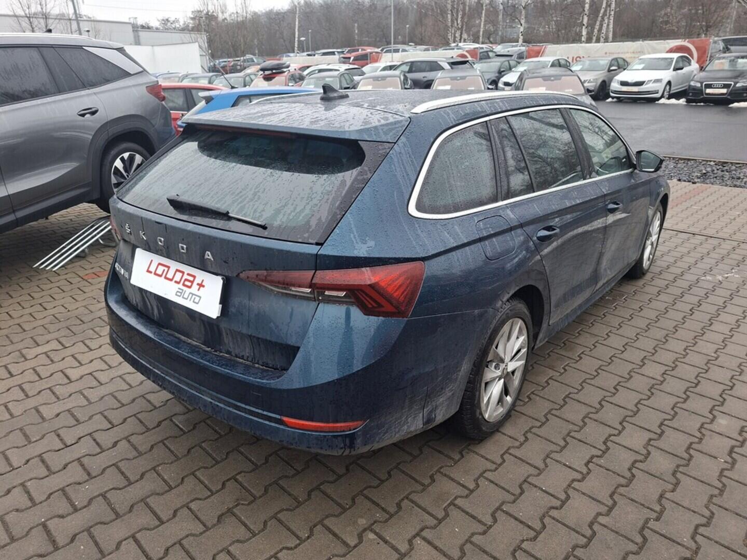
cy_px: 280
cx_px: 374
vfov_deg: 58.9
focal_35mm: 23
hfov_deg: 73.9
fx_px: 496
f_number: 1.8
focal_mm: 5.54
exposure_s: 1/100
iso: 50
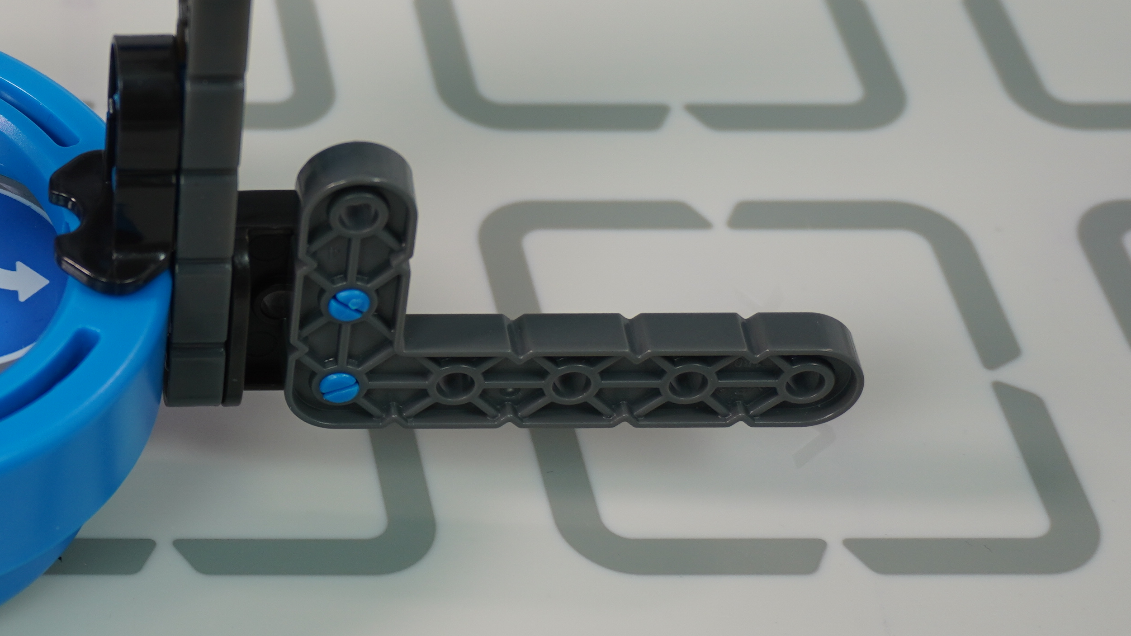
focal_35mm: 98
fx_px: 2939
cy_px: 126
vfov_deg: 12.3
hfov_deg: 20.5
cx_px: -180
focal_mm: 26
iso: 125
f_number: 4.5
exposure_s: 1/40
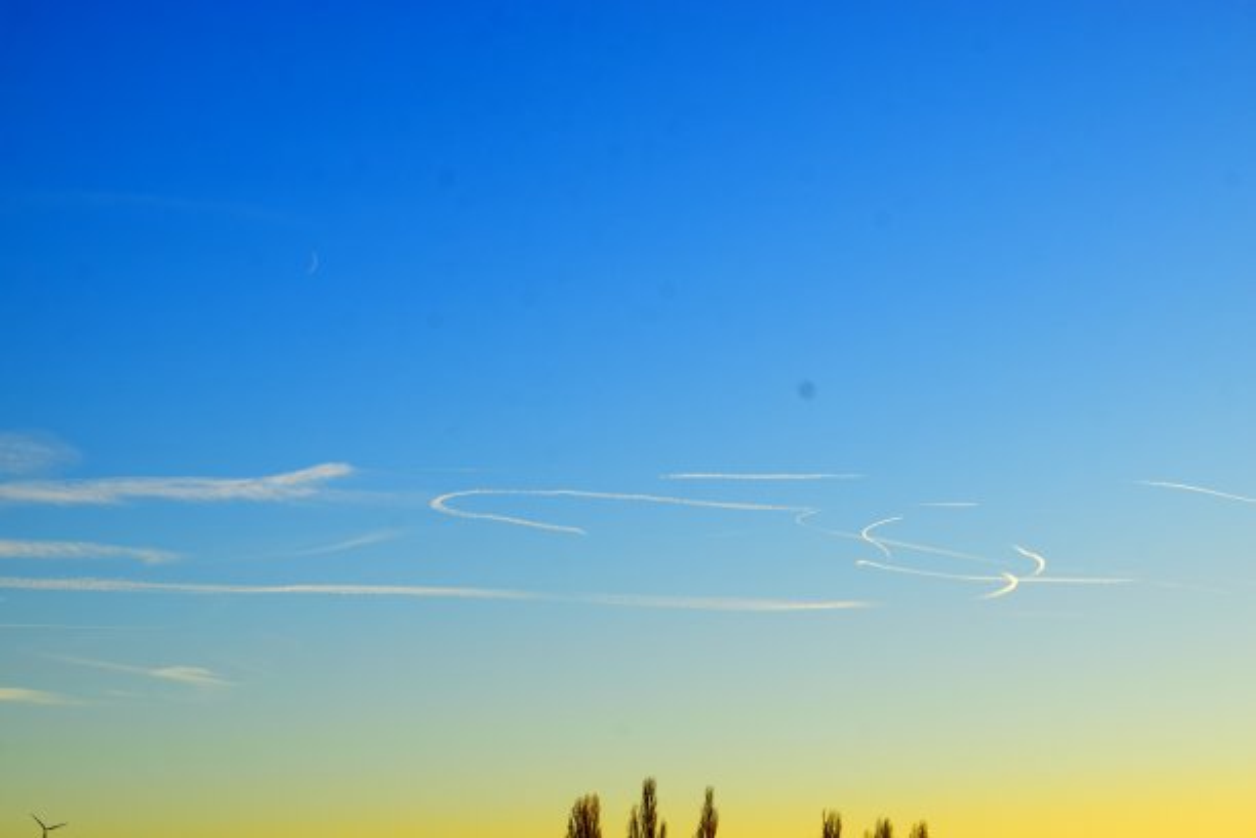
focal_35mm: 82
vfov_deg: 16.6
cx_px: 628
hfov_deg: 24.6
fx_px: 2878
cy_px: 419
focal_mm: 55
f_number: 10
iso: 200
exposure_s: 1/400
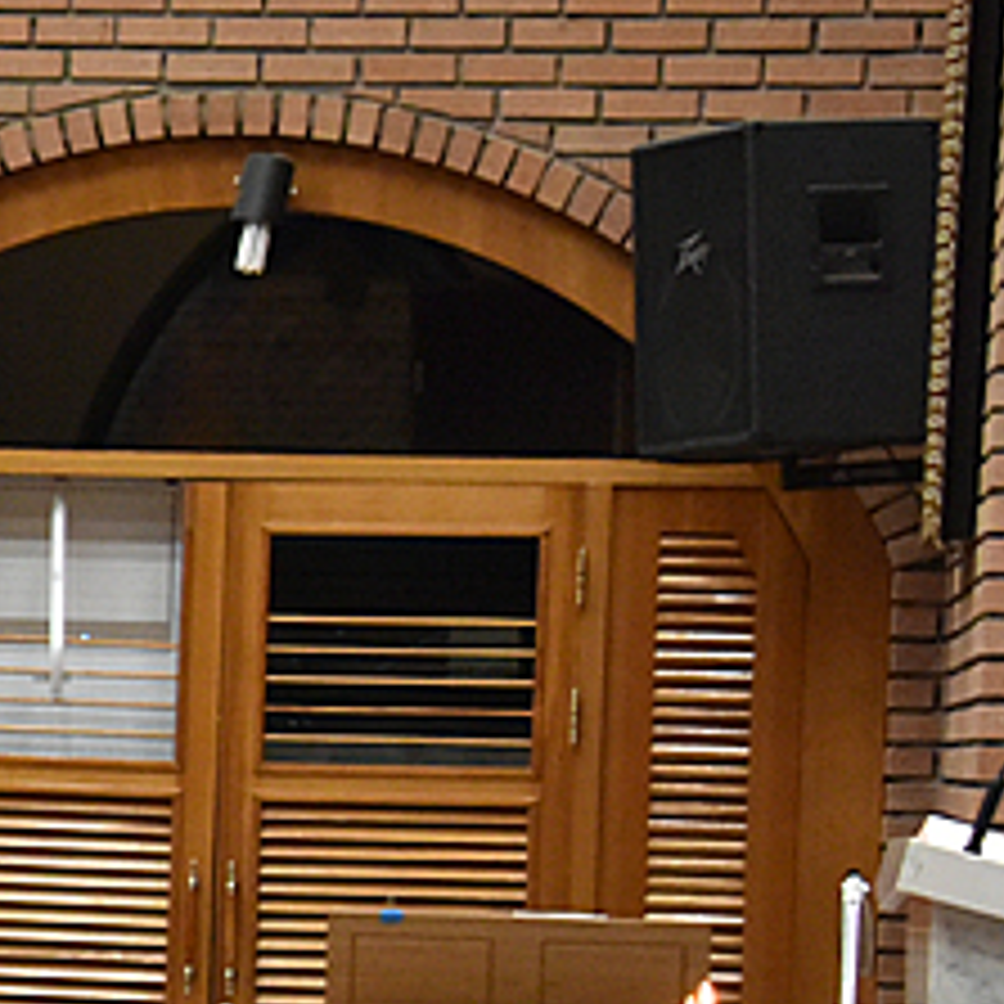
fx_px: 8335
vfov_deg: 6.9
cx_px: -927
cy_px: 840
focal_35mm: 254
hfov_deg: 6.7
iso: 5000
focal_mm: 65
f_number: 5
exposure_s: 1/125
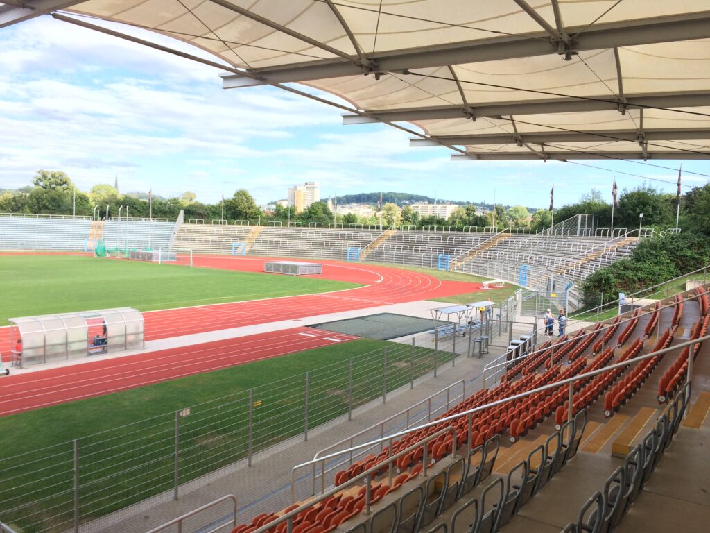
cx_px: 355
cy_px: 266
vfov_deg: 48.2
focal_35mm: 29
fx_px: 595
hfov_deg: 61.7
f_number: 2.2
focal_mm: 4.15
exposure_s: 1/494
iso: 32
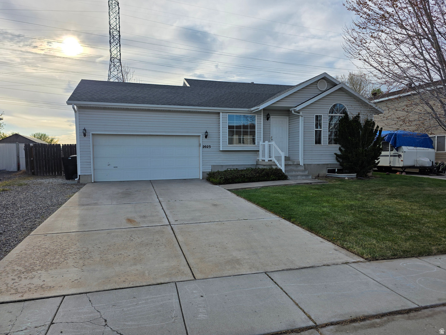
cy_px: 168
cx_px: 223
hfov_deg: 73.9
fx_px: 296
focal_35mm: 23
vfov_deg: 58.9
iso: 64
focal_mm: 6.3
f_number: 1.7
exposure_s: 1/7944
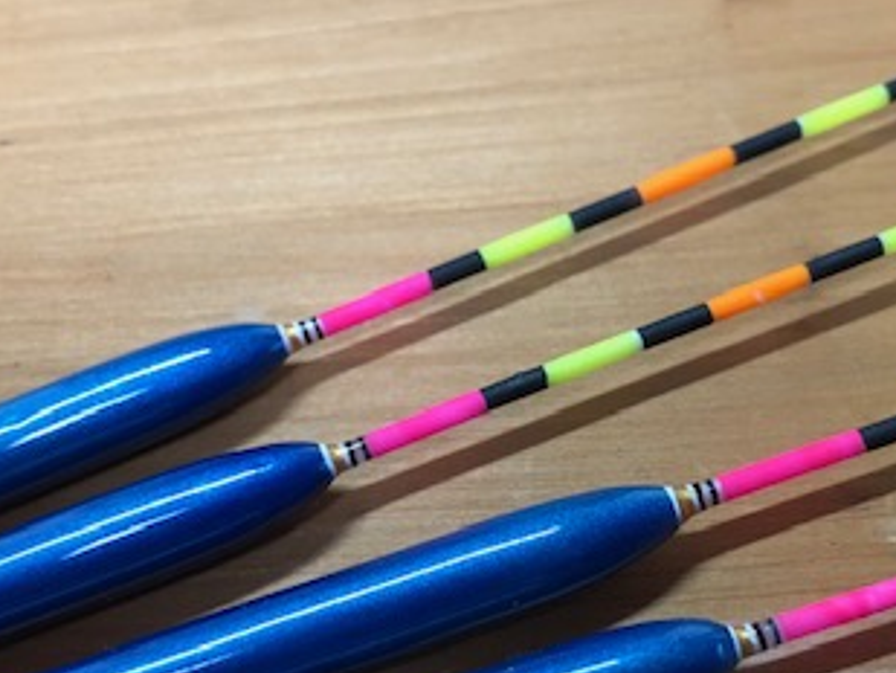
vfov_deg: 25.2
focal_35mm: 58
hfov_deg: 33.1
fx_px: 1502
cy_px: 412
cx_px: 525
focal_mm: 3.99
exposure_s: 1/30
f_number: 1.8
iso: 40
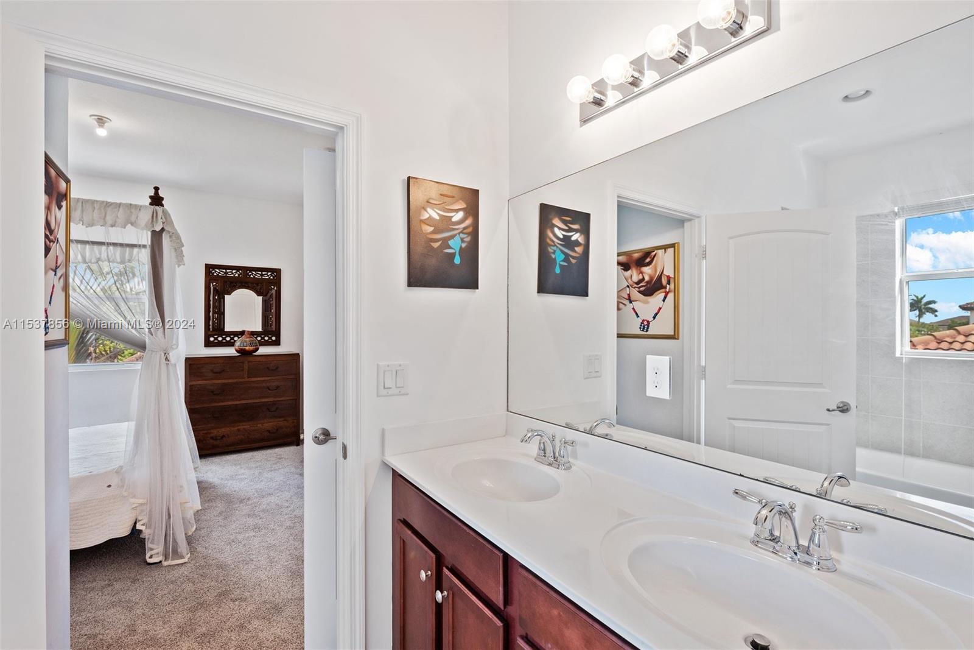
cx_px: 487
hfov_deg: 96.7
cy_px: 325
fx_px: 433
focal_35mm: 16
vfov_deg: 73.8
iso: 360
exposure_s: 1/15
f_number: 8
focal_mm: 16
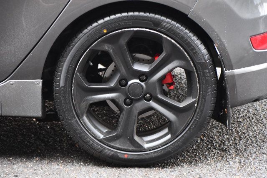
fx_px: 1224
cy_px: 89
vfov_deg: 8.3
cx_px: 134
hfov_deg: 12.4
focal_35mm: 165
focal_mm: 110
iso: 1800
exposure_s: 1/125
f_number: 4.8
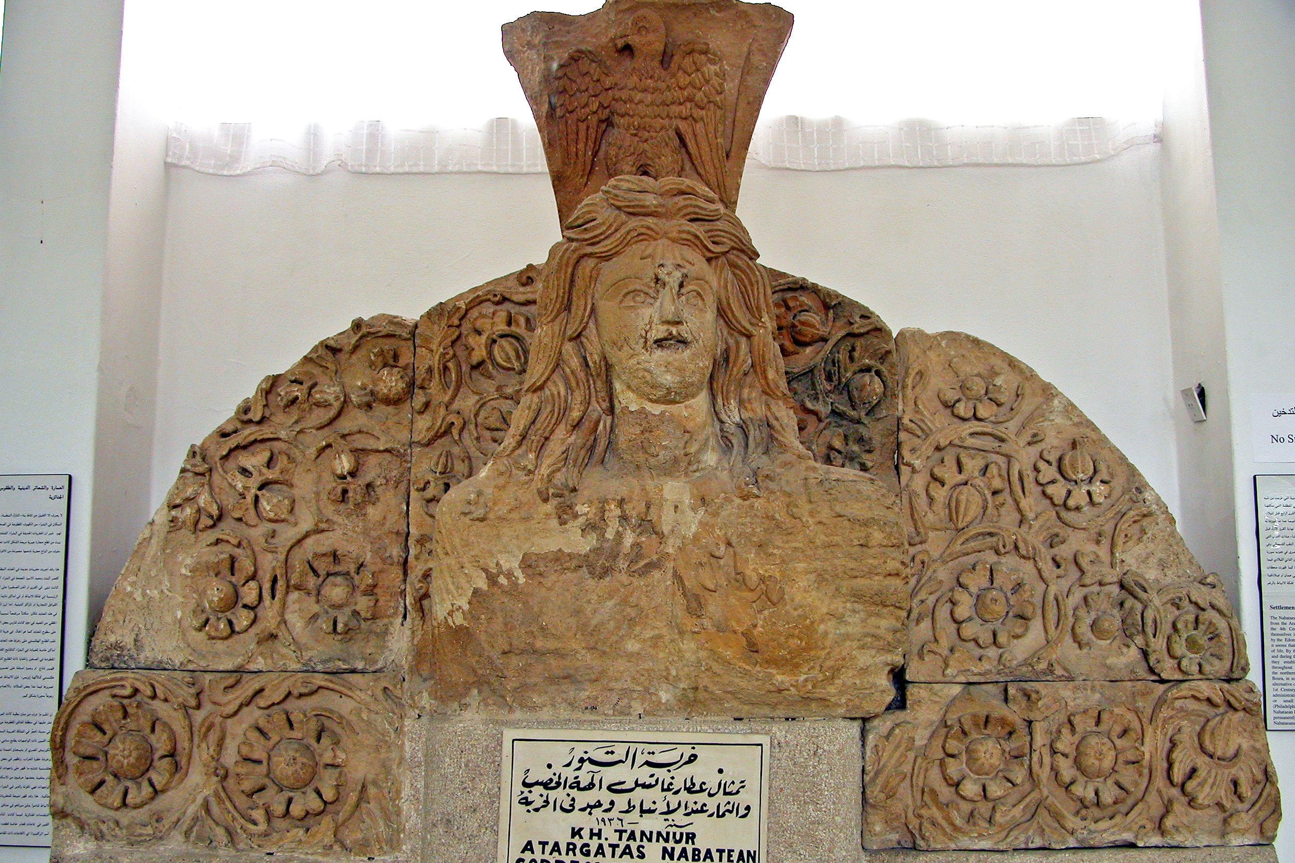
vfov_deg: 35.9
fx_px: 1331
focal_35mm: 37
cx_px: 638
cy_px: 484
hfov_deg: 51.9
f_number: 2.8
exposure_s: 1/19.4
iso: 100
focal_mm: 8.9
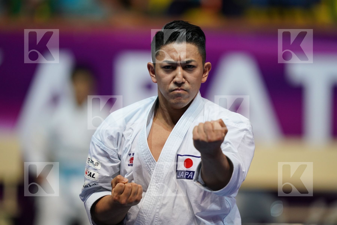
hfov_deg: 5.2
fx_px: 3744
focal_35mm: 400
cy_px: 112
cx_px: 168
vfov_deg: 3.4
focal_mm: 400
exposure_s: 1/500
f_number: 2.8
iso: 2500
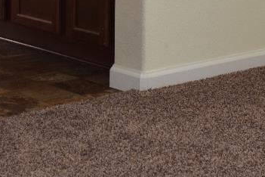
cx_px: 247
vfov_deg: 9.5
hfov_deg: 14.4
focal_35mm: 141
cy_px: -74
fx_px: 1038
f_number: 5.6
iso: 500
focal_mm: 22
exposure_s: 1/125
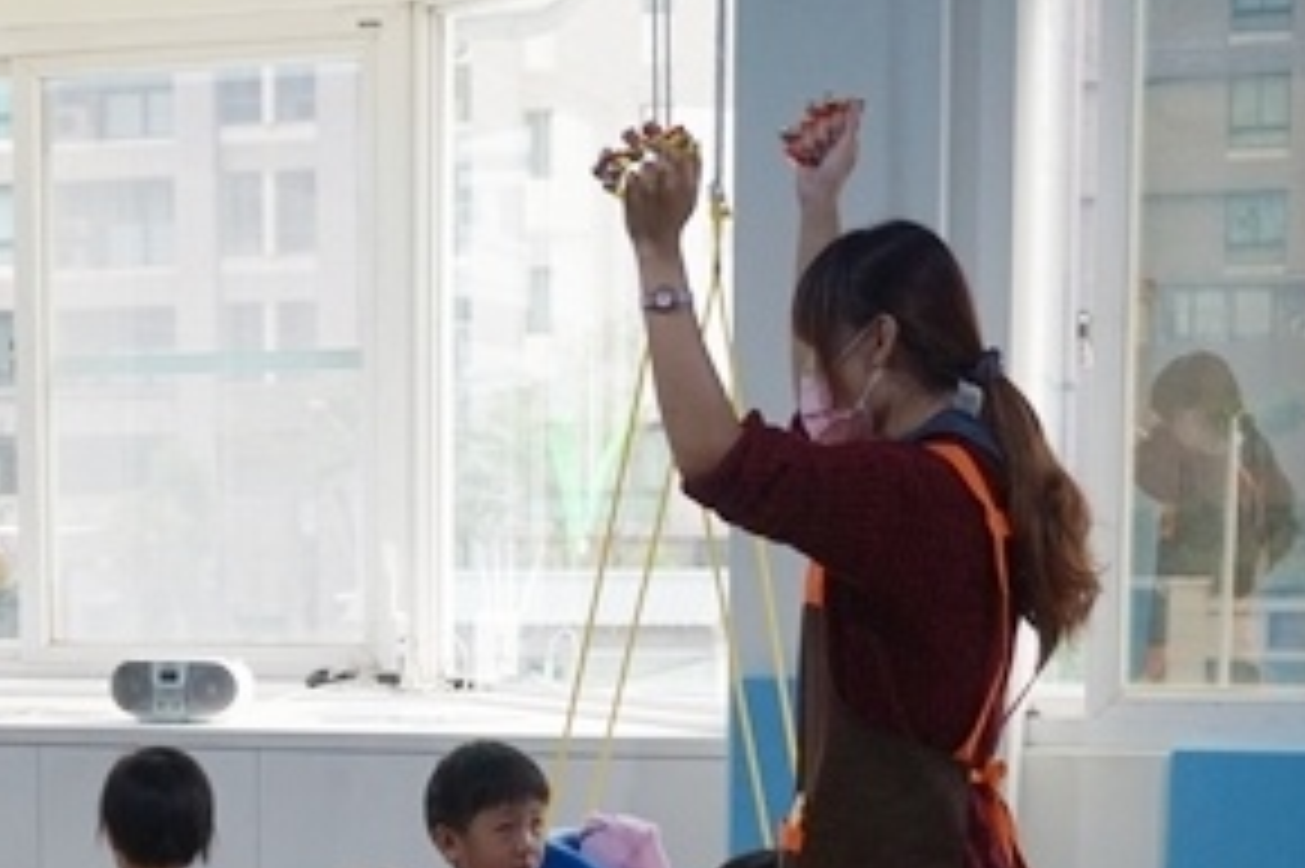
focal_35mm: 93
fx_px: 3372
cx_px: 108
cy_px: 911
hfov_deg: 21.4
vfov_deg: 14.4
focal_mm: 29
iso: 500
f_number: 4.5
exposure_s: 1/160
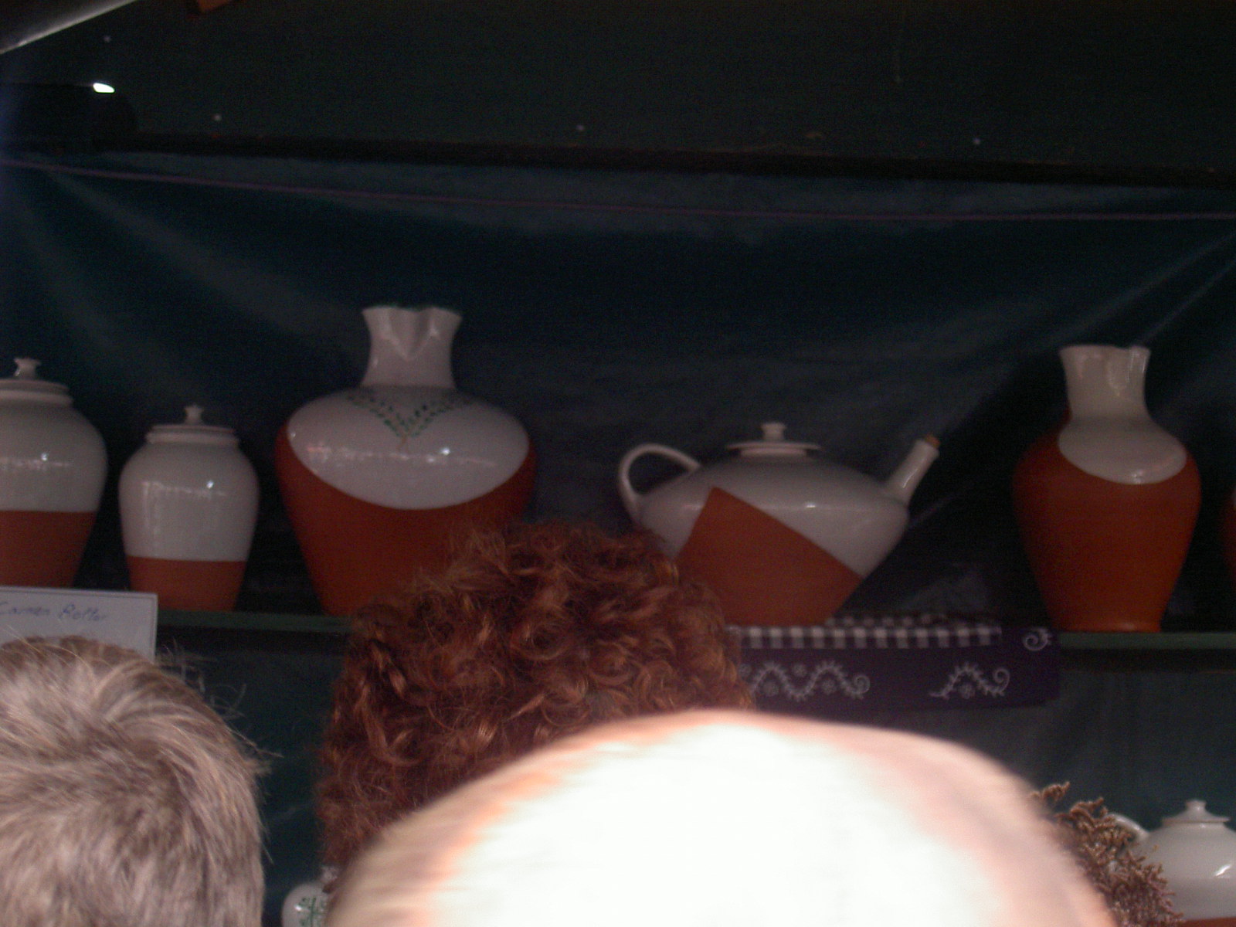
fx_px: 2999
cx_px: 618
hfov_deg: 23.3
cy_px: 464
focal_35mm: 84
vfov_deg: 17.6
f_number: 4.1
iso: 100
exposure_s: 1/78.1
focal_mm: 17.4
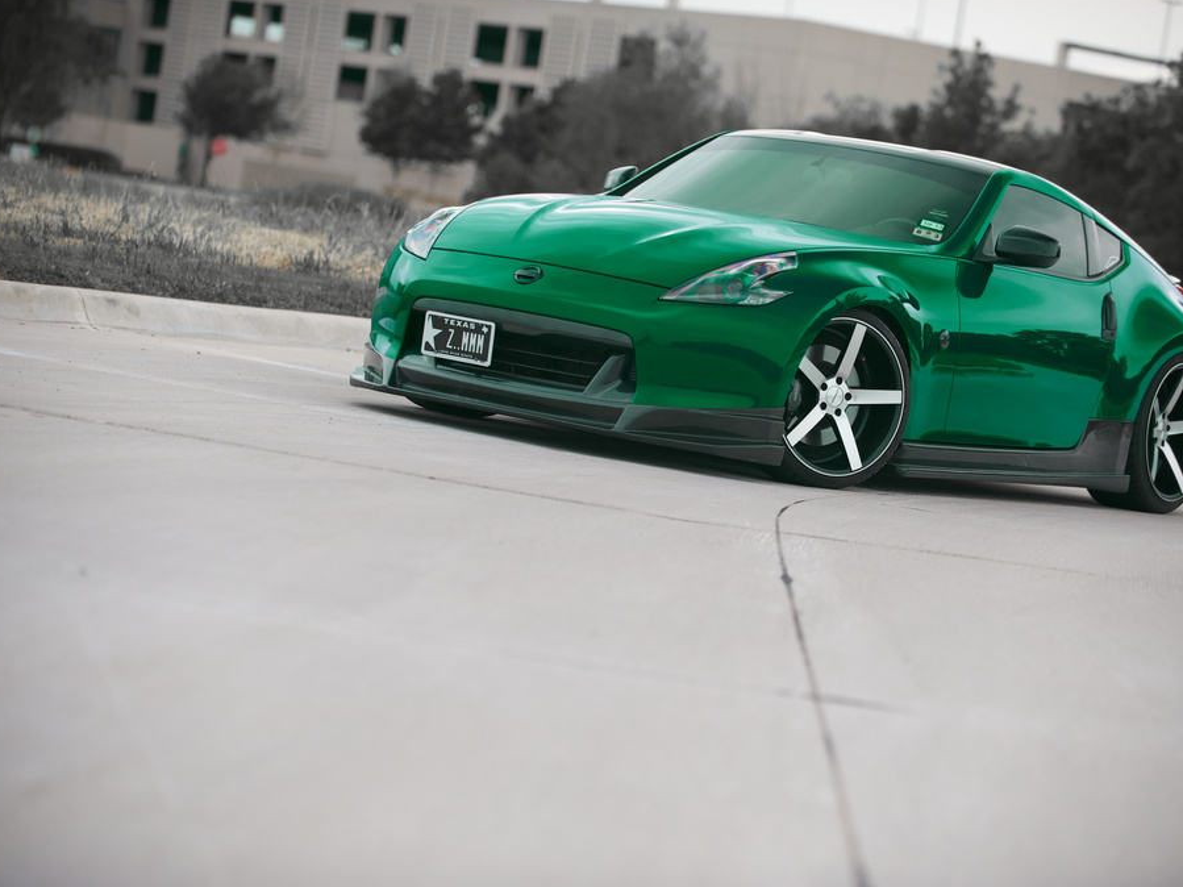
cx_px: 636
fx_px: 4340
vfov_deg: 11.7
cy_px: 440
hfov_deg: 15.5
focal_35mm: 127
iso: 500
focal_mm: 116
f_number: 2.8
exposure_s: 1/800
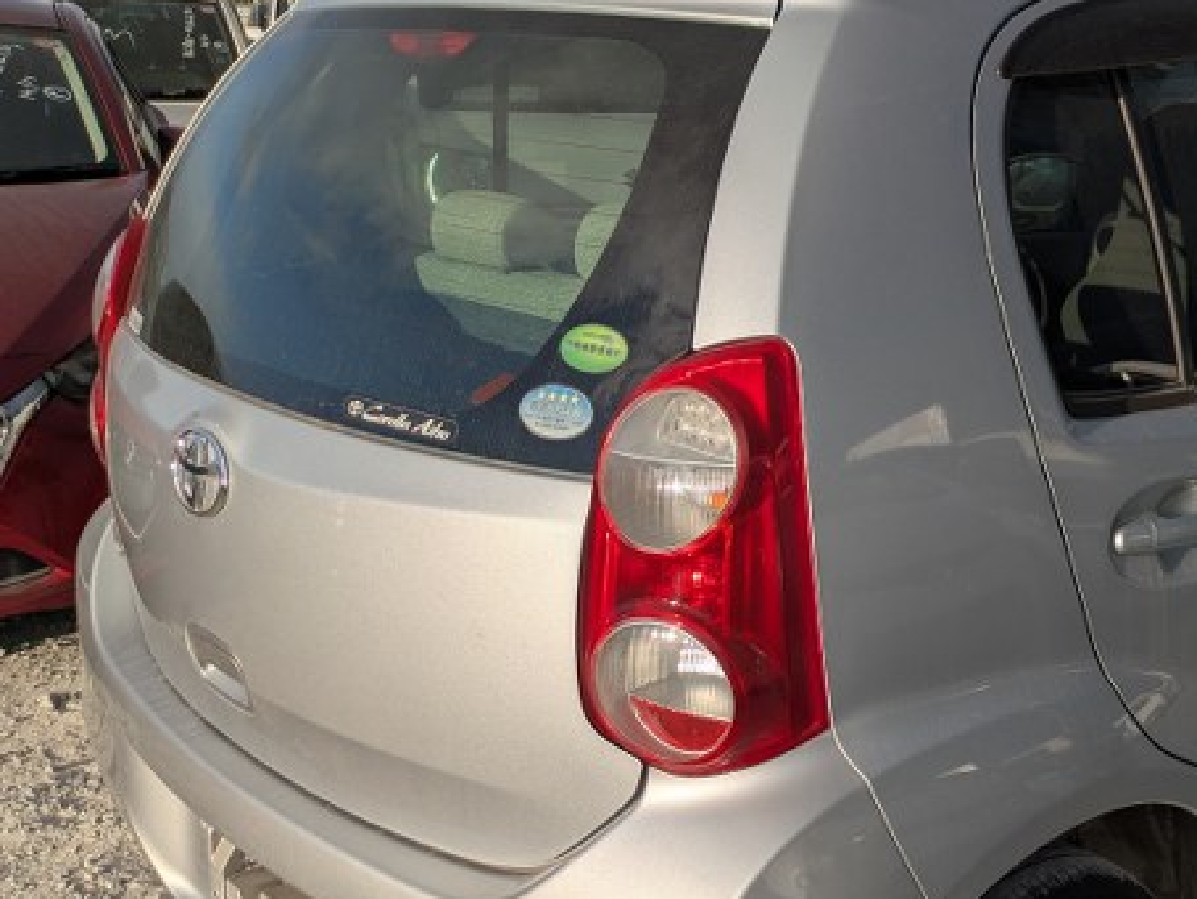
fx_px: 1522
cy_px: 517
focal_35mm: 44
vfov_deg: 32.8
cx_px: 969
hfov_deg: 41.0
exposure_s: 1/3745
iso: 50
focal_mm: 5.43
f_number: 1.89
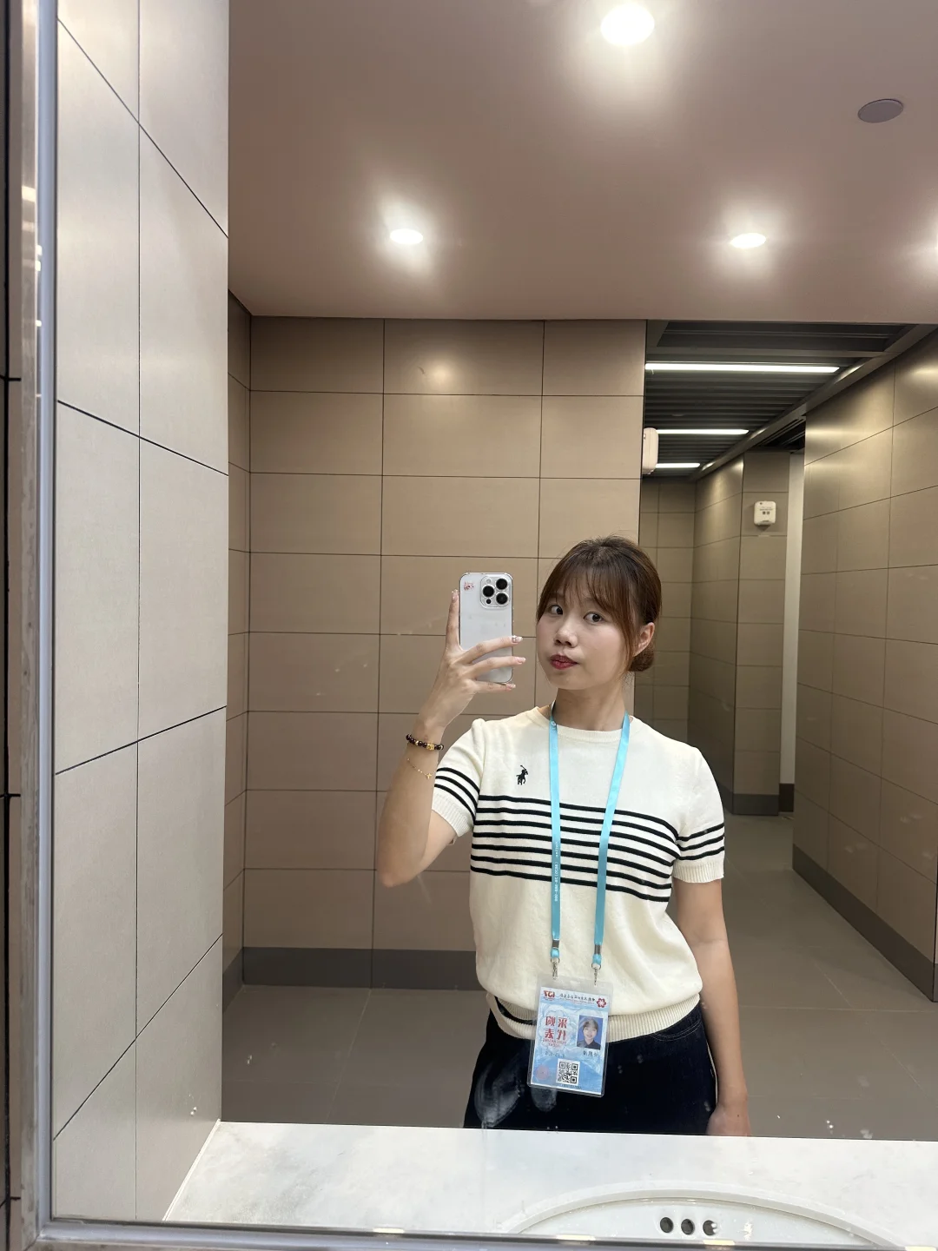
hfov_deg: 56.8
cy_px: 626
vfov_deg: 71.6
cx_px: 469
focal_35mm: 24
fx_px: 867
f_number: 1.78
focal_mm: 6.86
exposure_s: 1/100
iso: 160
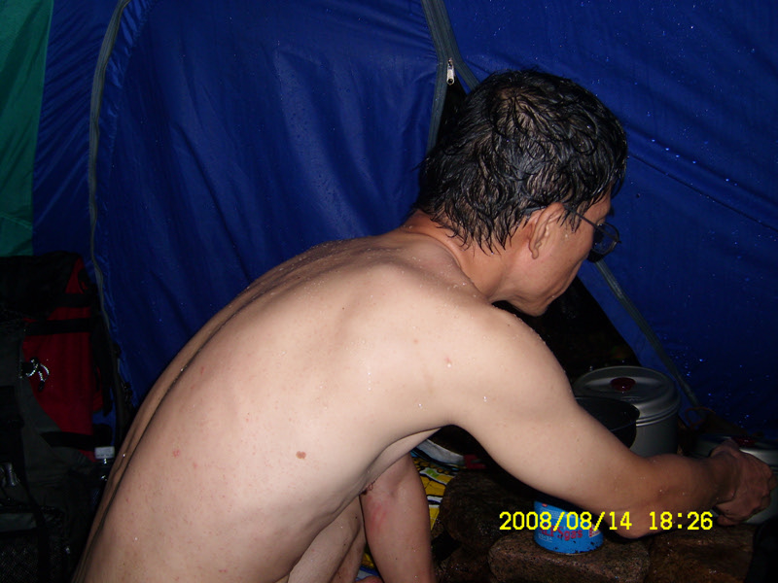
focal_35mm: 35
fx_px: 787
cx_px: 389
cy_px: 292
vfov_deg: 40.7
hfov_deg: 52.6
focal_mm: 5.8
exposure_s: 1/30
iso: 50
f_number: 2.8
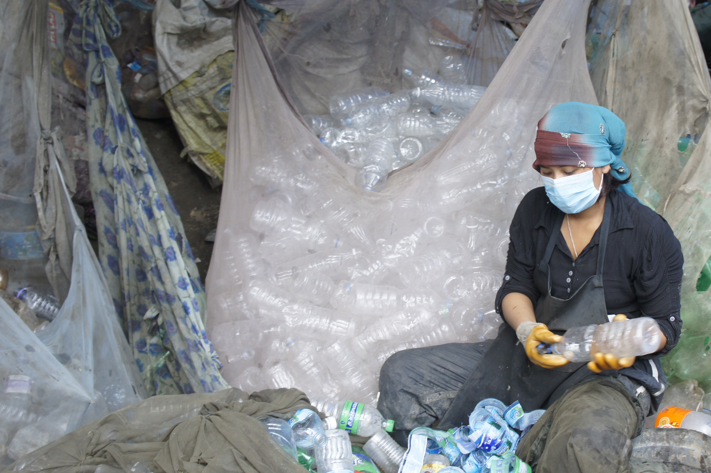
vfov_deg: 27.5
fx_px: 967
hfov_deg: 39.7
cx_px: 494
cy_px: 247
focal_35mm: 49
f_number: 4.5
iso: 200
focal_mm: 22
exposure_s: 1/100
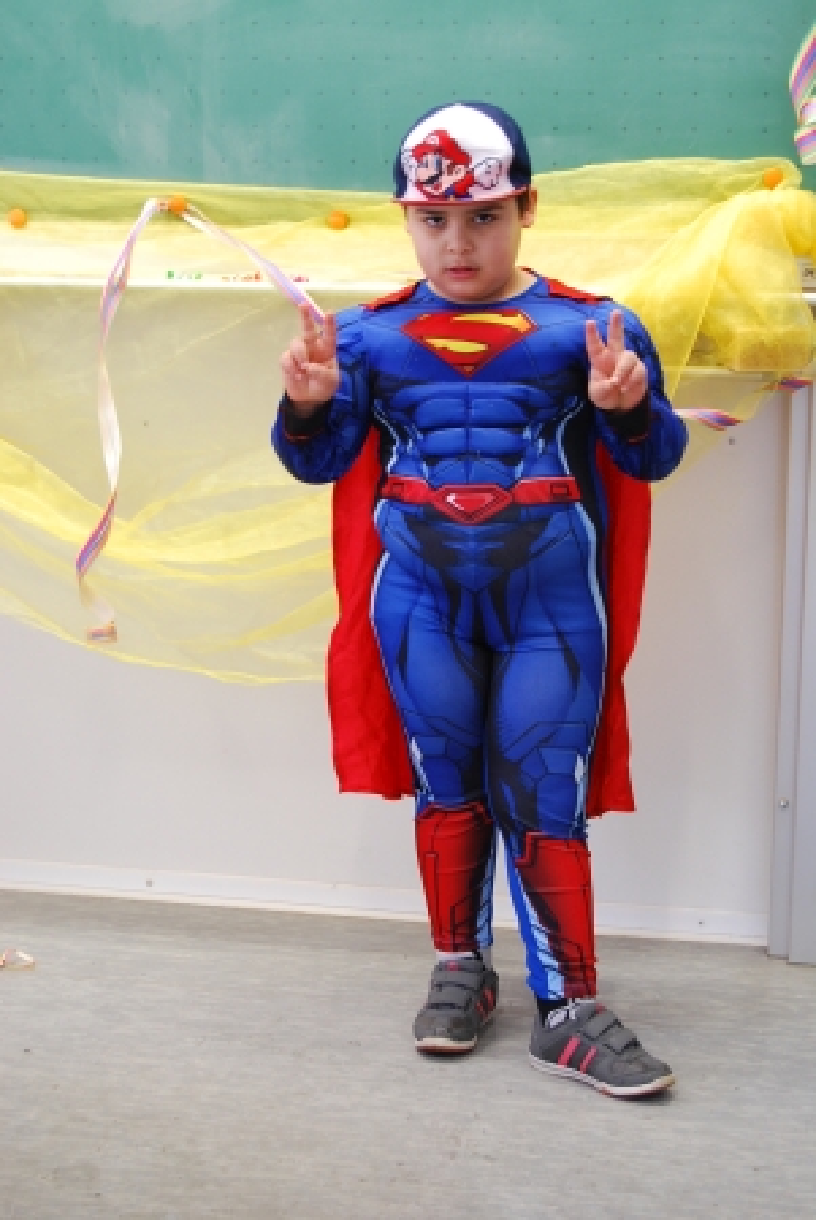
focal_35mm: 69
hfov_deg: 19.8
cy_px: 610
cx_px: 408
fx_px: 2340
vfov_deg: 29.2
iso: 400
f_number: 5.3
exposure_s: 1/20
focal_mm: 46
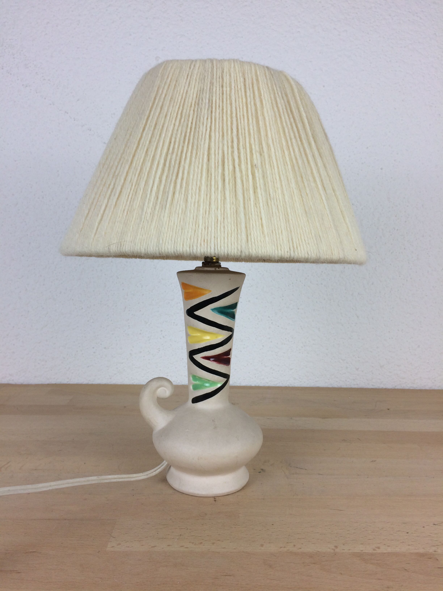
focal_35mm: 29
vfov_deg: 61.7
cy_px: 296
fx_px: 495
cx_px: 222
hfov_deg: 48.2
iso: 40
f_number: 2.2
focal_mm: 4.15
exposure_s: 1/100
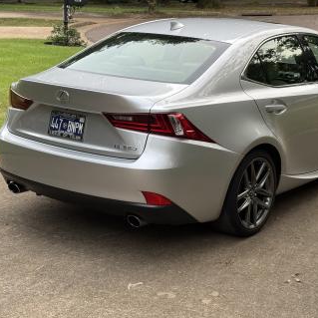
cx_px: 215
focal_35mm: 67
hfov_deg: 25.6
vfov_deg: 25.7
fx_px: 696
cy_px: 149
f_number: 1.78
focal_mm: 6.76
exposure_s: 1/87
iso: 100
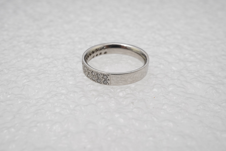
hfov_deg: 43.6
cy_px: 76
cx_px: 113
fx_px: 283
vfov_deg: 29.9
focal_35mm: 45
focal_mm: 30
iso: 400
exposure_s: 1/125
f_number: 22
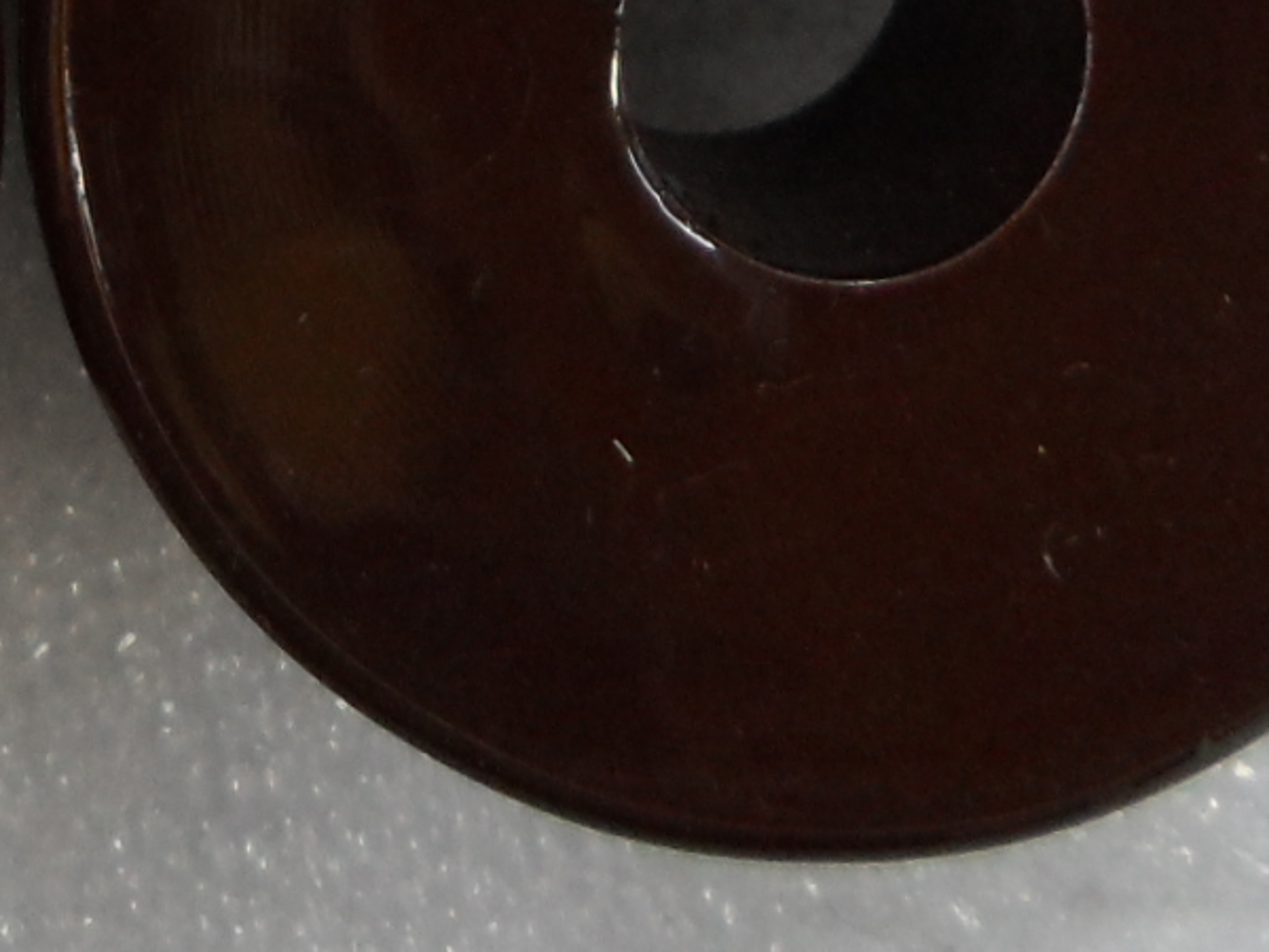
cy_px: -999
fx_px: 3959
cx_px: -82
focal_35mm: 108
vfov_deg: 12.1
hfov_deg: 17.7
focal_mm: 4.5
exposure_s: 1/30
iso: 160
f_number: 2.5
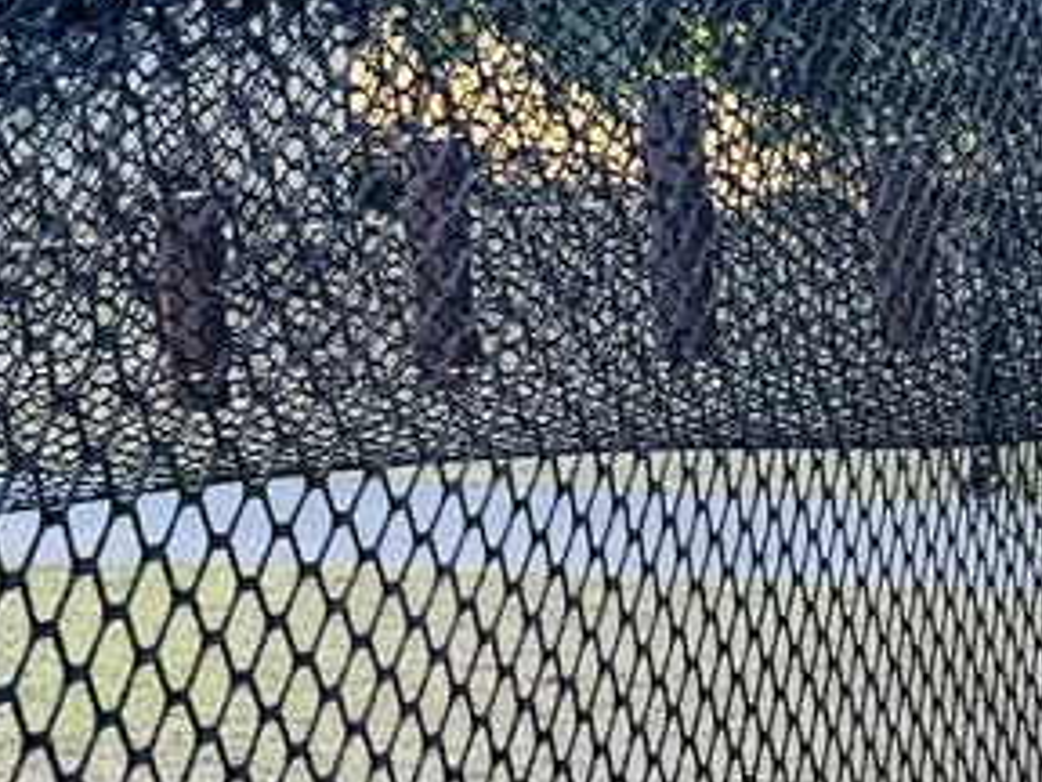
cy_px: -159
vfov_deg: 14.3
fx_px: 3010
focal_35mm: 100
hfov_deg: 18.3
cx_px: 1342
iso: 80
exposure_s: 1/216
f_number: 1.78
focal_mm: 6.76
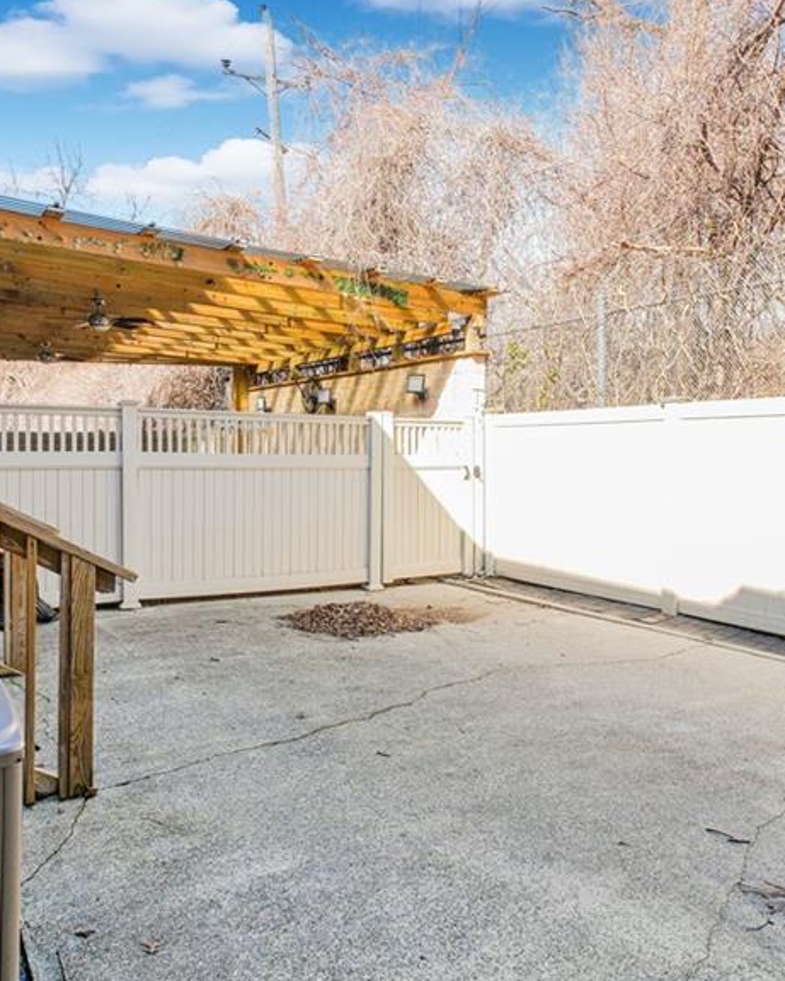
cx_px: 388
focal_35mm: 25
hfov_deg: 56.8
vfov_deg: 68.0
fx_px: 726
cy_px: 450
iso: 200
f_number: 7.1
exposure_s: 1/125
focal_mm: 10
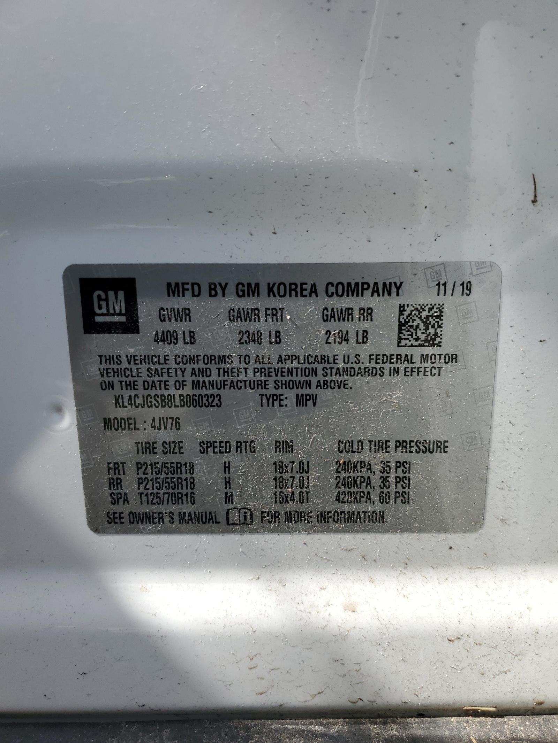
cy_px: 372
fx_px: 559
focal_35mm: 26
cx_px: 279
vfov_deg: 67.3
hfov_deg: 53.1
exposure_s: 1/1667
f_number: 1.5
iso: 50
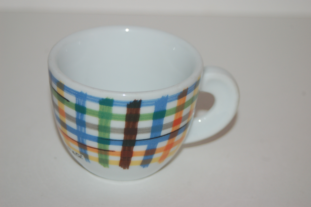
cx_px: 156
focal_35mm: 120
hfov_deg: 17.1
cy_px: 104
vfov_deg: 11.4
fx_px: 1036
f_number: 5.6
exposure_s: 1/60
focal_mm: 80
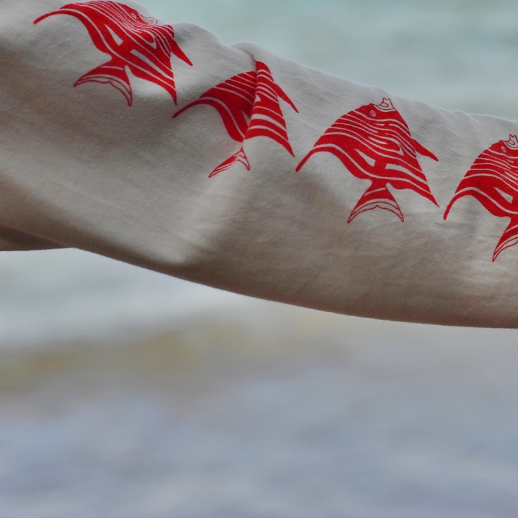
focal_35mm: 106
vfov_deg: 16.3
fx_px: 1795
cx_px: 435
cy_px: 89
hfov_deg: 16.3
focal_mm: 50
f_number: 3.5
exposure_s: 1/2000
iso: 200
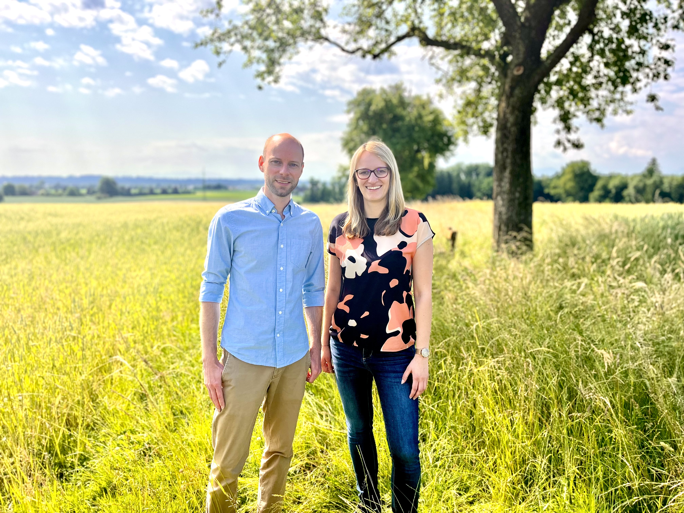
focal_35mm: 26
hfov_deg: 67.3
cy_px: 256
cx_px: 342
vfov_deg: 53.1
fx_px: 514
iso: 50
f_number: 1.6
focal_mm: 5.1
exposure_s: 1/3311
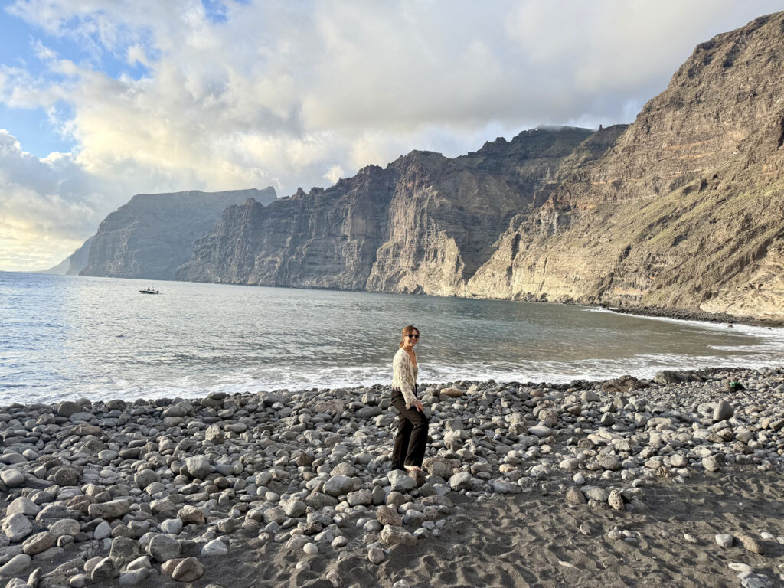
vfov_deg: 56.8
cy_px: 294
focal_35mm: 24
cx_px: 392
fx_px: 544
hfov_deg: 71.6
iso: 80
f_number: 1.78
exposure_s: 1/1553
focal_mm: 6.76
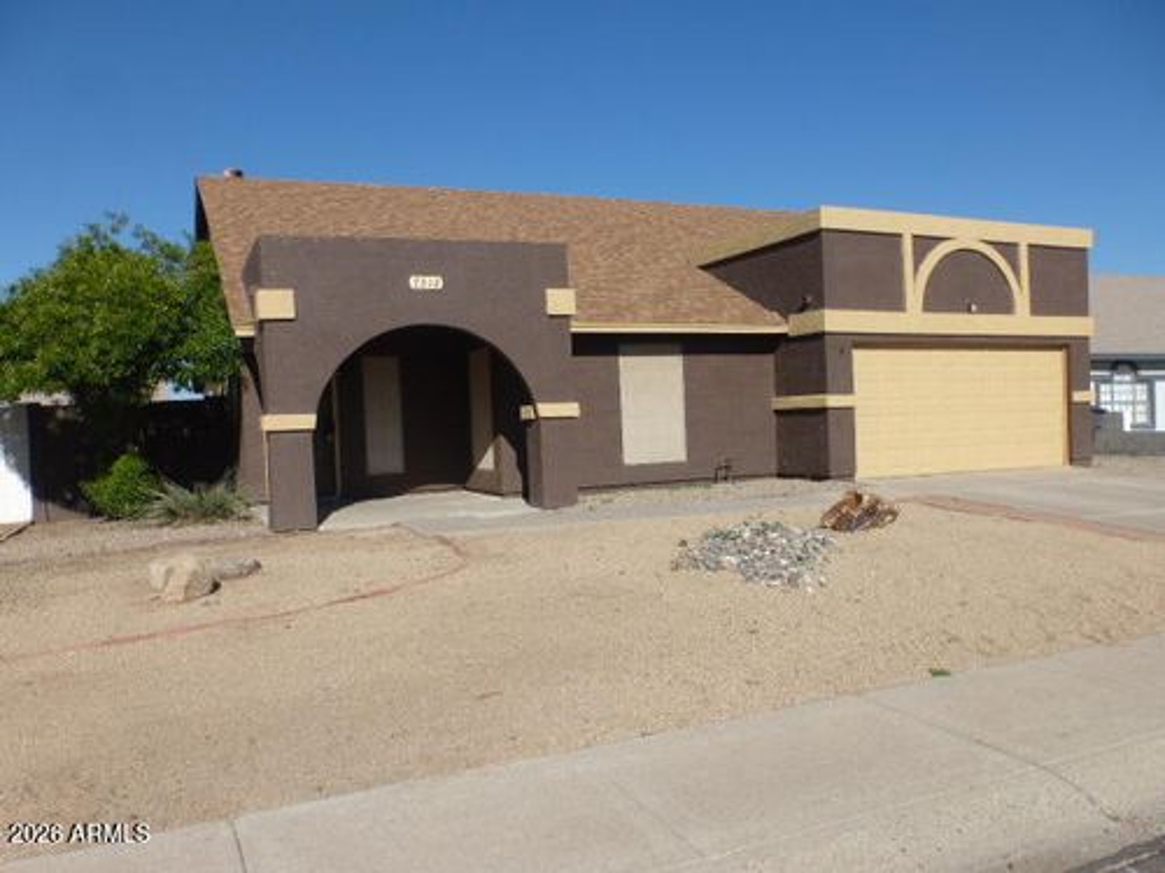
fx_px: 942
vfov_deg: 49.7
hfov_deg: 63.4
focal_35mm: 28
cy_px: 436
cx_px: 582
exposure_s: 1/1600
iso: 100
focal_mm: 4.8
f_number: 4
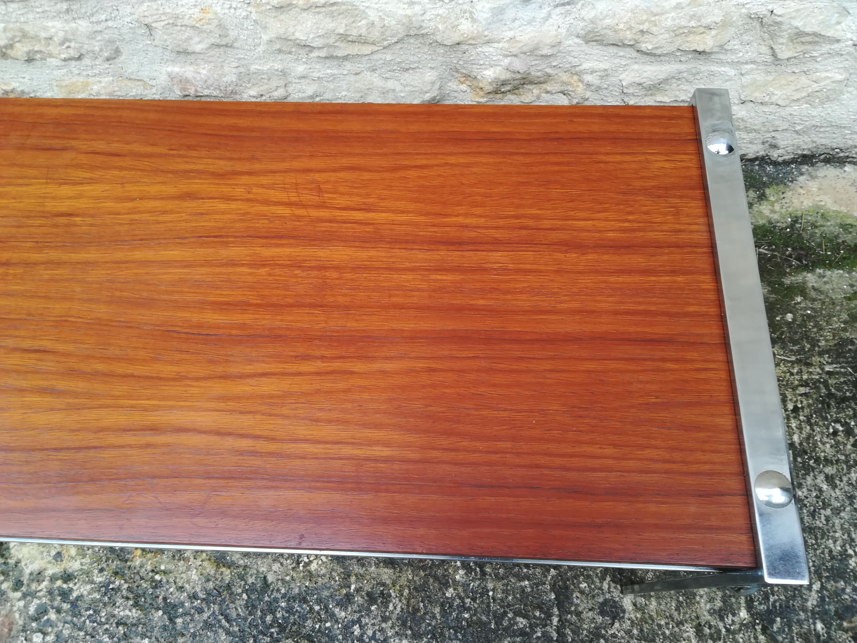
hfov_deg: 67.3
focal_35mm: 26
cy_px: 322
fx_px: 644
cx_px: 428
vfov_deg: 53.1
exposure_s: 1/30
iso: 80
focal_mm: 3.83
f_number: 2.2
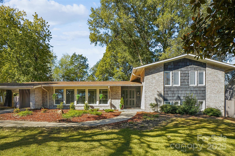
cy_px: 78
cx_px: 118
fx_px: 98
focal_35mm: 15
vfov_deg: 77.3
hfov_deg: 100.4
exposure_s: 1/160
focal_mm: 10
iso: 100
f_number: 8
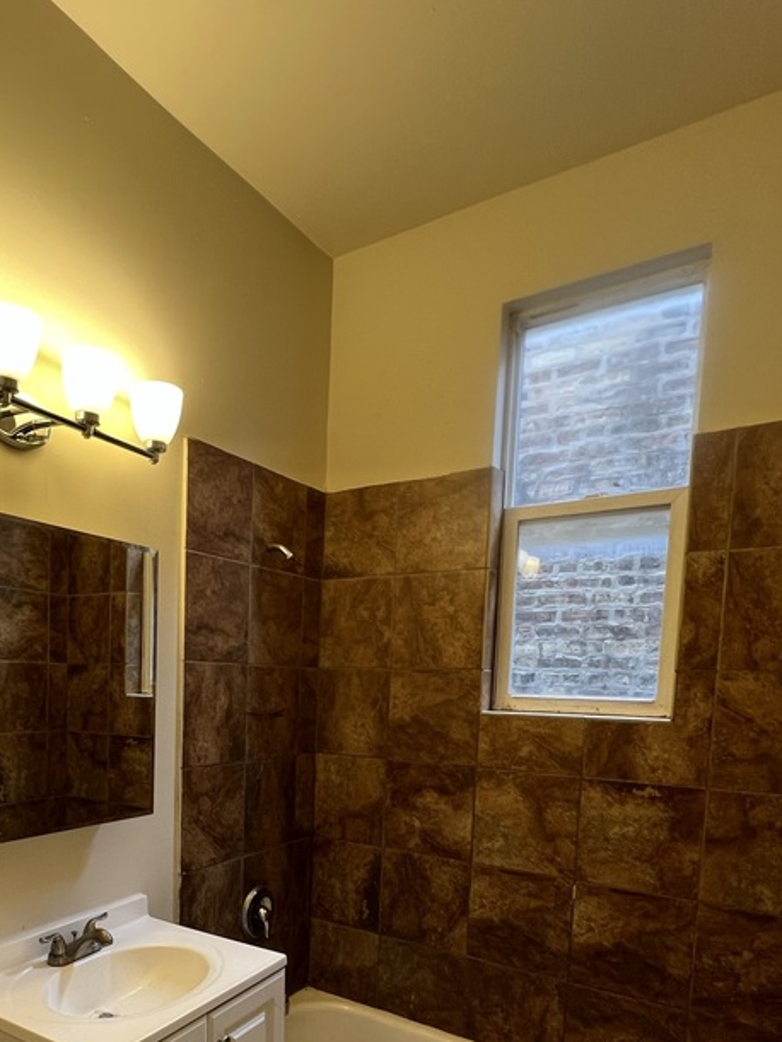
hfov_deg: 56.9
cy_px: 752
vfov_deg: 70.1
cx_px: 229
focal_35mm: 23
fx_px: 692
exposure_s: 1/120
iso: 160
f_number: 1.8
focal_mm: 1.57
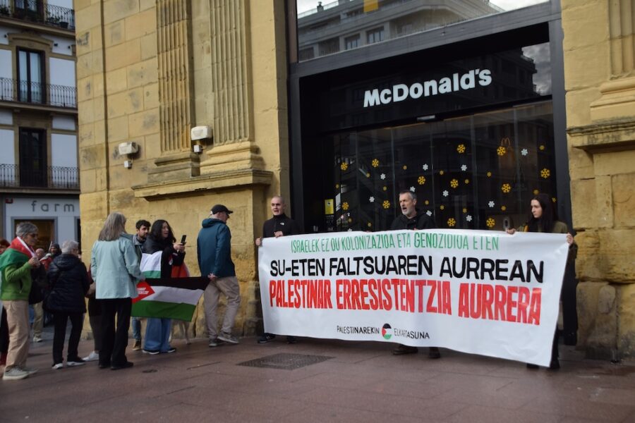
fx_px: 635
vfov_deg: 36.9
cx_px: 318
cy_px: 212
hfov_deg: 53.1
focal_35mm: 36
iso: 400
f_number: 5.6
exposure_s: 1/1250
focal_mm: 24
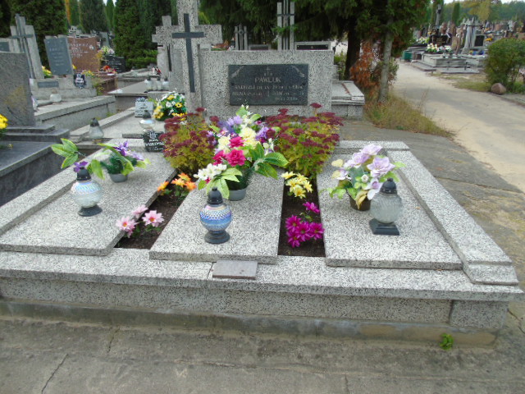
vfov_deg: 54.9
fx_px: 379
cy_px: 197
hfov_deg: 69.4
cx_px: 262
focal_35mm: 25
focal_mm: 4.4
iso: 80
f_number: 3.4
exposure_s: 1/125
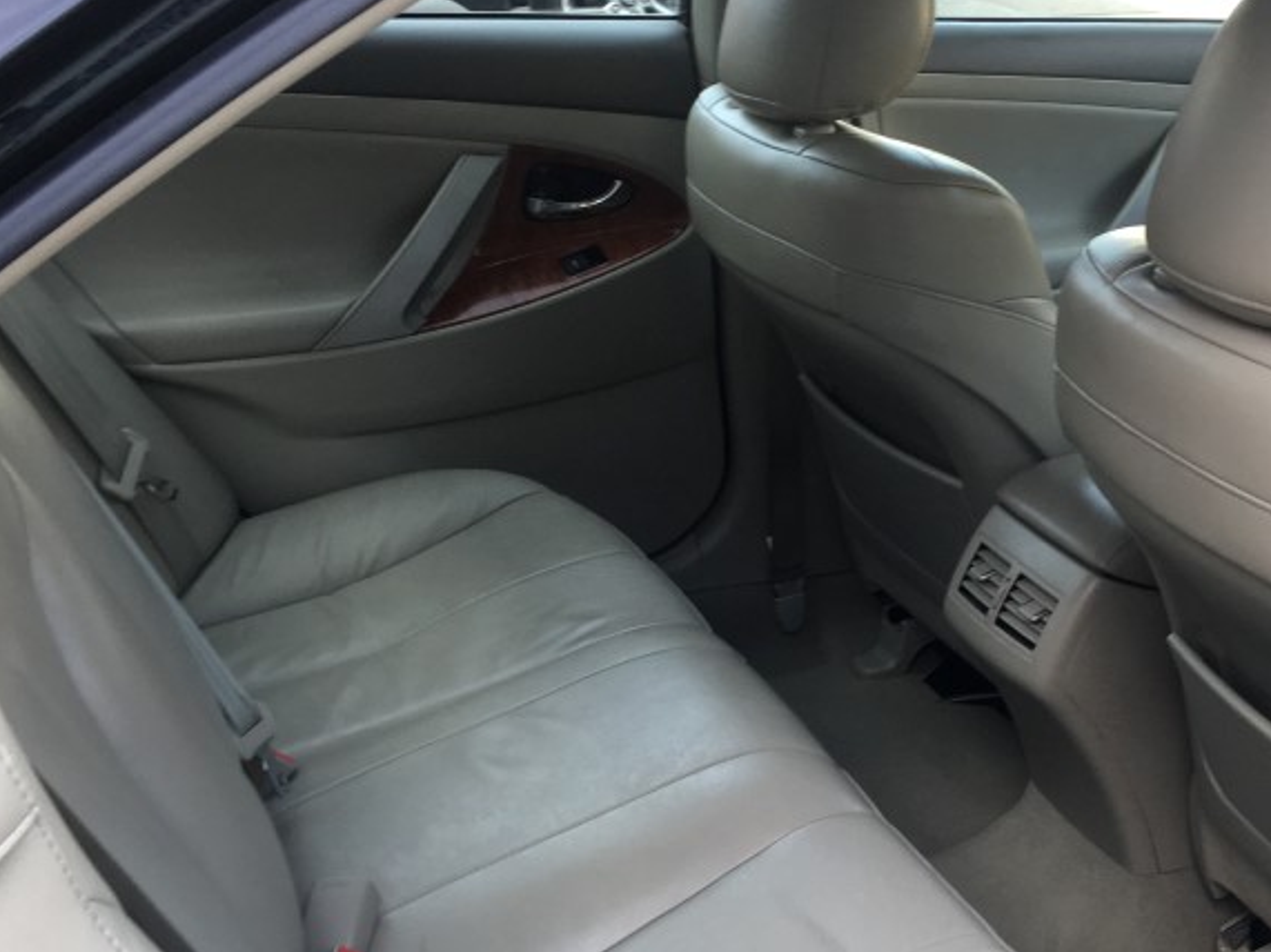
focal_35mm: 52
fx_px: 1909
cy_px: 596
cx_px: 810
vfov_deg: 27.9
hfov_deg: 36.6
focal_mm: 4.15
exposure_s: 1/120
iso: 40
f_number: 2.2
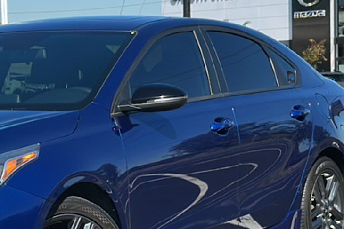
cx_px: 30
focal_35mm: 139
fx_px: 1328
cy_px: 177
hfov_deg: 14.6
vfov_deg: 9.9
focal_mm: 6.86
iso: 64
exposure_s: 1/3390
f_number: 1.78
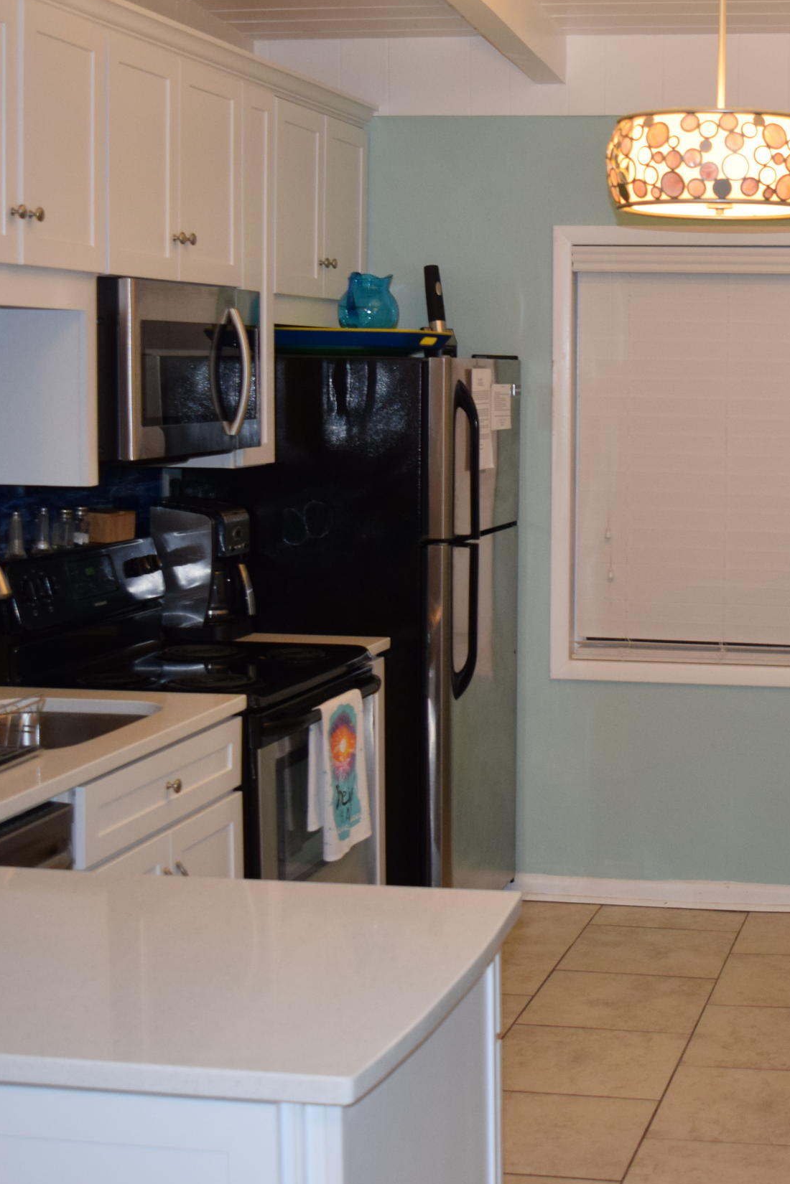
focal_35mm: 60
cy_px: 539
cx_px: 786
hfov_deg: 21.8
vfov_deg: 33.4
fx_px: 1975
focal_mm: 22
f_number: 4.5
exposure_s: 1/80
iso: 800
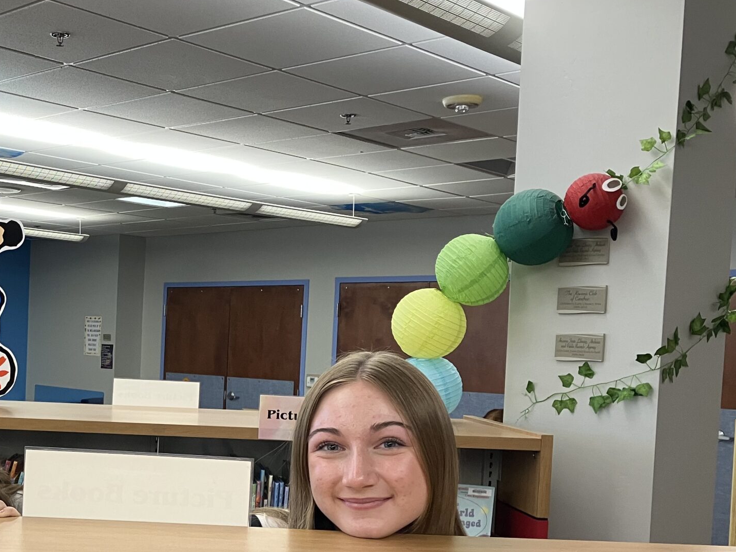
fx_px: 1063
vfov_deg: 28.7
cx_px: 108
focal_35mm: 50
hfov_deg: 36.4
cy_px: 412
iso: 80
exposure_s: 1/60
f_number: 1.8
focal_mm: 3.99
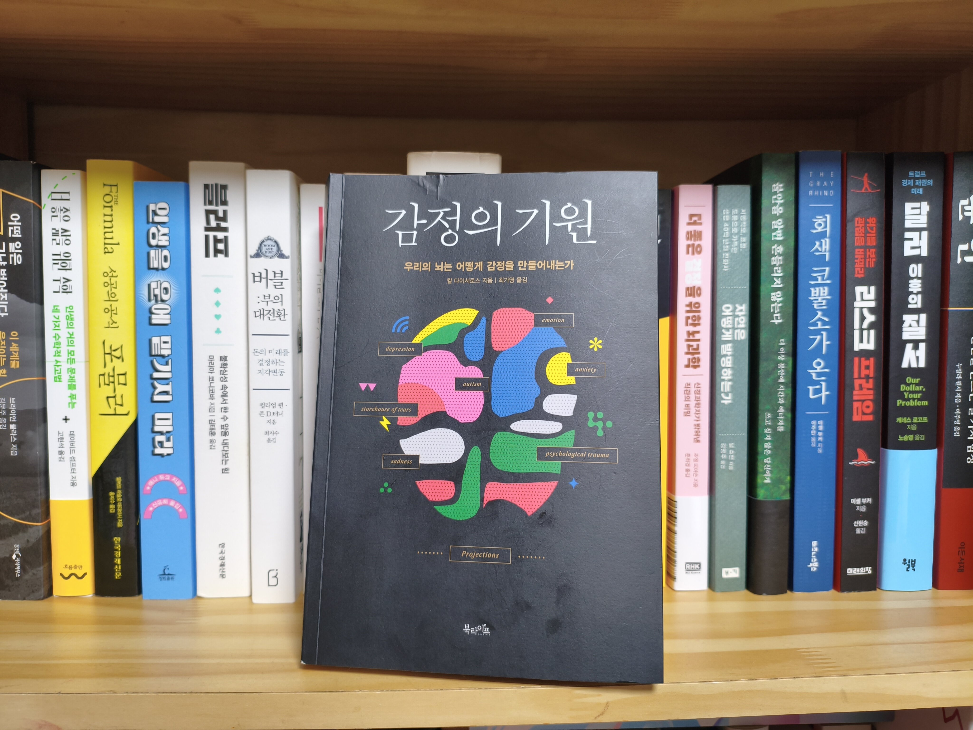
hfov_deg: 67.3
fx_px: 731
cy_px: 365
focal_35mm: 26
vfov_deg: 53.1
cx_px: 486
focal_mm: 4.94
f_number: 1.5
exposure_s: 1/59.9
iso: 320
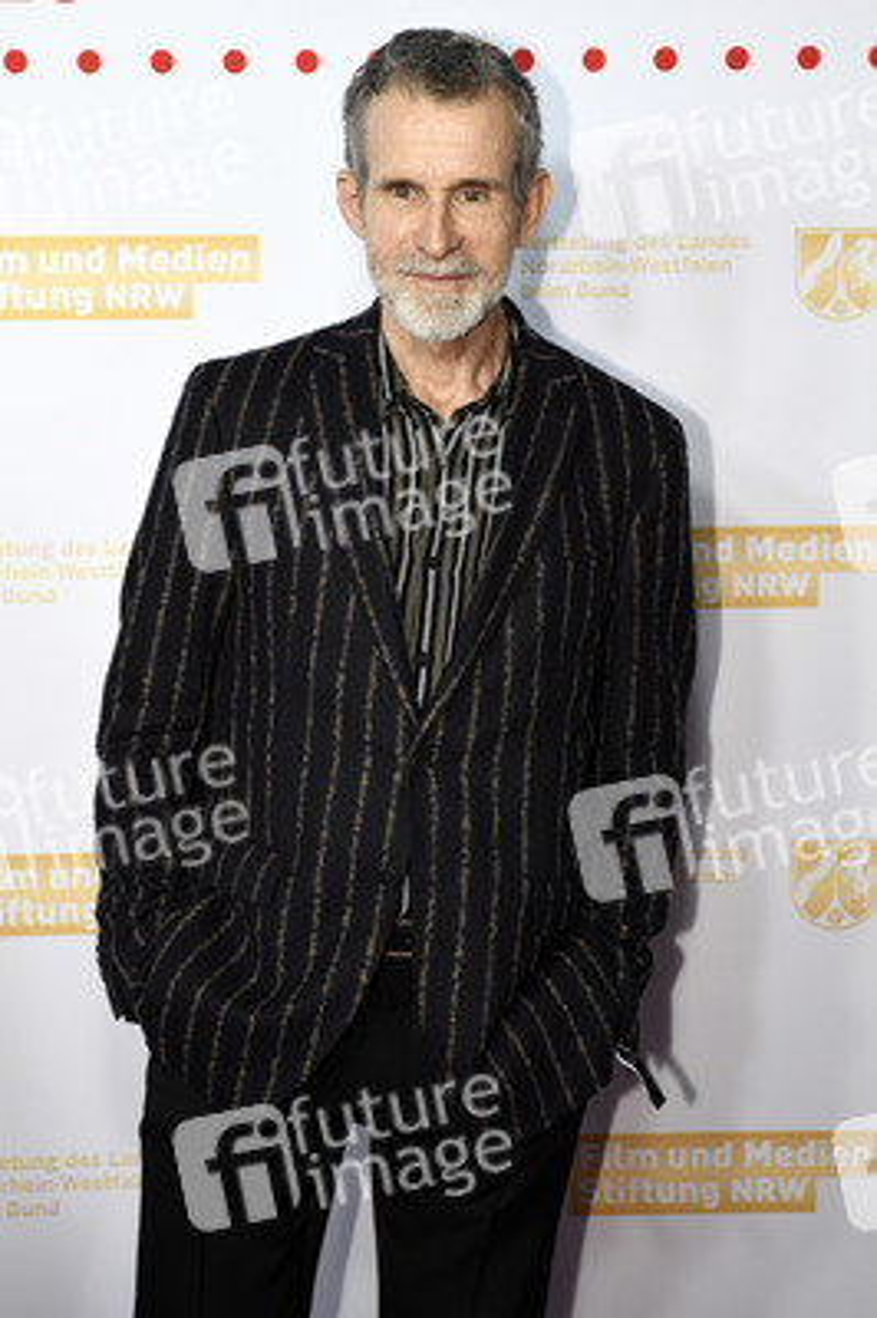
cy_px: 659
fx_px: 2562
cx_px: 438
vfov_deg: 28.9
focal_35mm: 70
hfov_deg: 19.4
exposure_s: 1/500
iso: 800
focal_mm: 70
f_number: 3.5
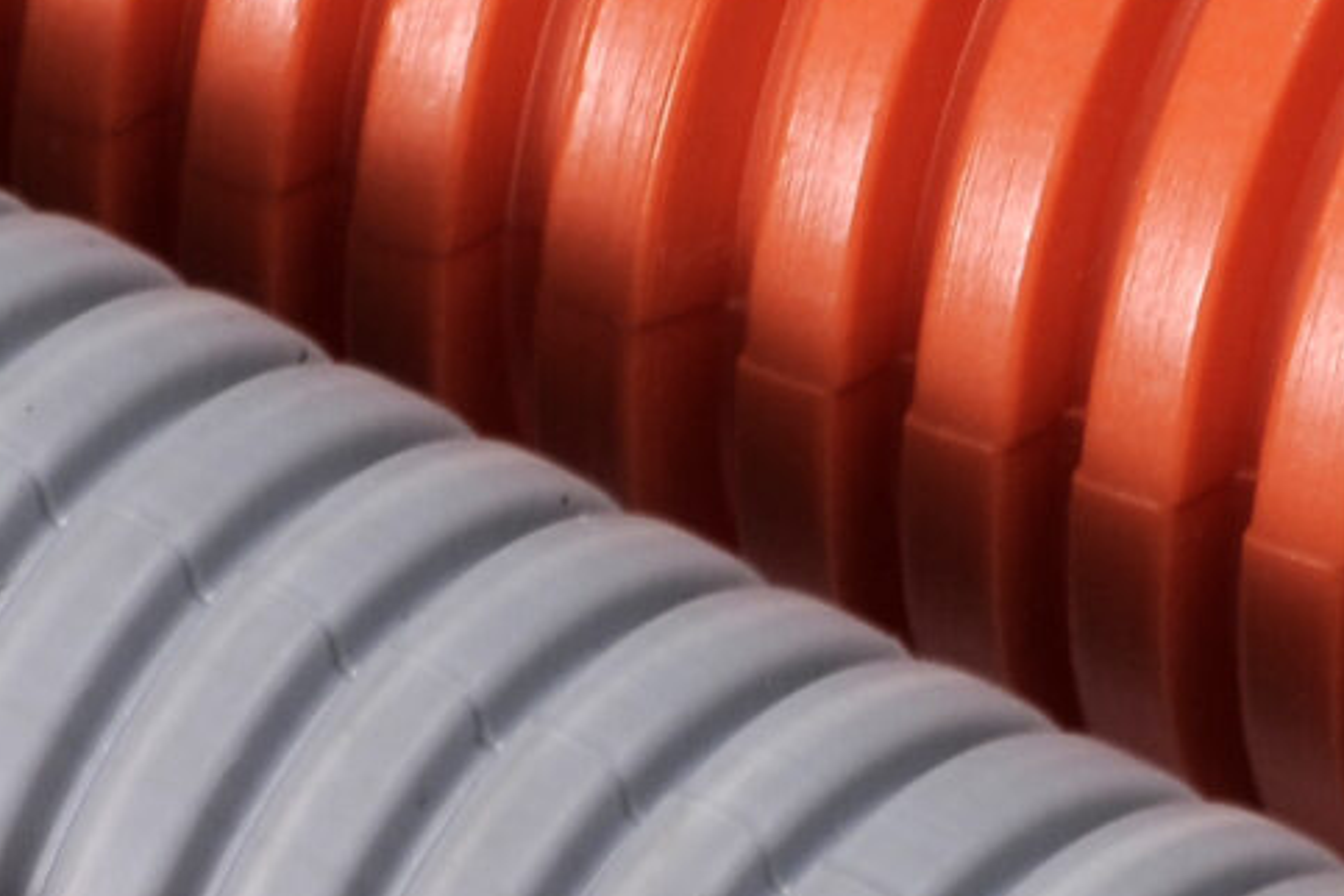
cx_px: 1469
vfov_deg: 1.7
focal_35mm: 794
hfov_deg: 2.6
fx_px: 29640
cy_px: 1055
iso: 100
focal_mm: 100
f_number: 16
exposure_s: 1/125
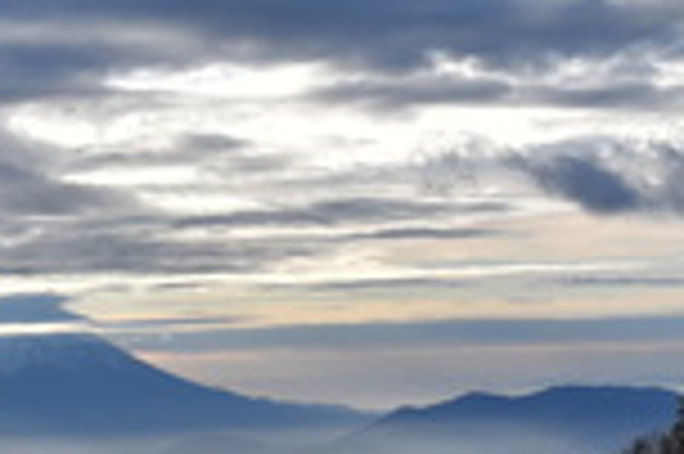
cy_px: 326
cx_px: 482
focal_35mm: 138
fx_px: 2619
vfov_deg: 9.9
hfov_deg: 14.8
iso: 200
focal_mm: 28
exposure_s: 1/400
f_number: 10
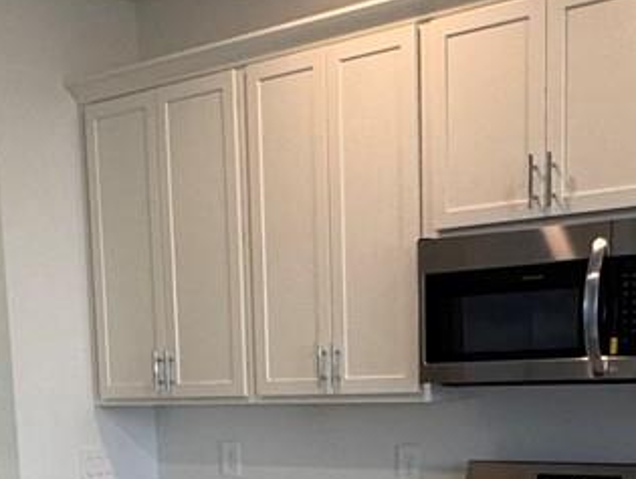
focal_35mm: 71
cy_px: 637
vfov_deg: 19.1
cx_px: 216
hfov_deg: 27.2
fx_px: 1306
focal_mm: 2.22
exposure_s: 1/120
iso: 125
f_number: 2.2
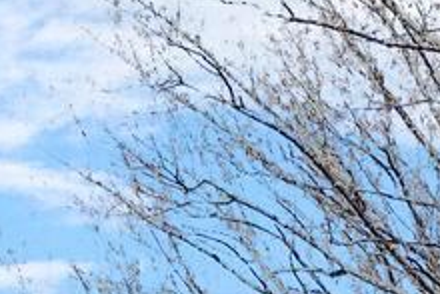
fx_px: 3363
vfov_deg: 4.7
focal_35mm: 275
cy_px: 1064
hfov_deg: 6.6
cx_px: 1436
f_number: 8
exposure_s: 1/2000
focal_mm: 35
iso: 640
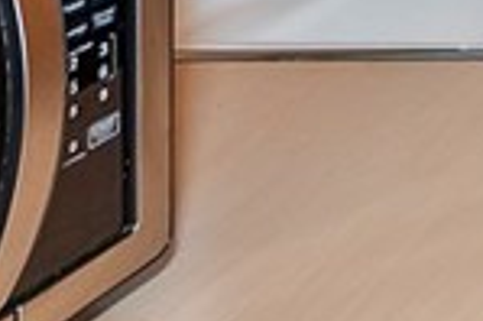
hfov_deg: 11.3
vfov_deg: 10.0
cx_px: 1462
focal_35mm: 103
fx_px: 1380
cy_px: -631
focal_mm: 10
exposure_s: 1/30
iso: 400
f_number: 8
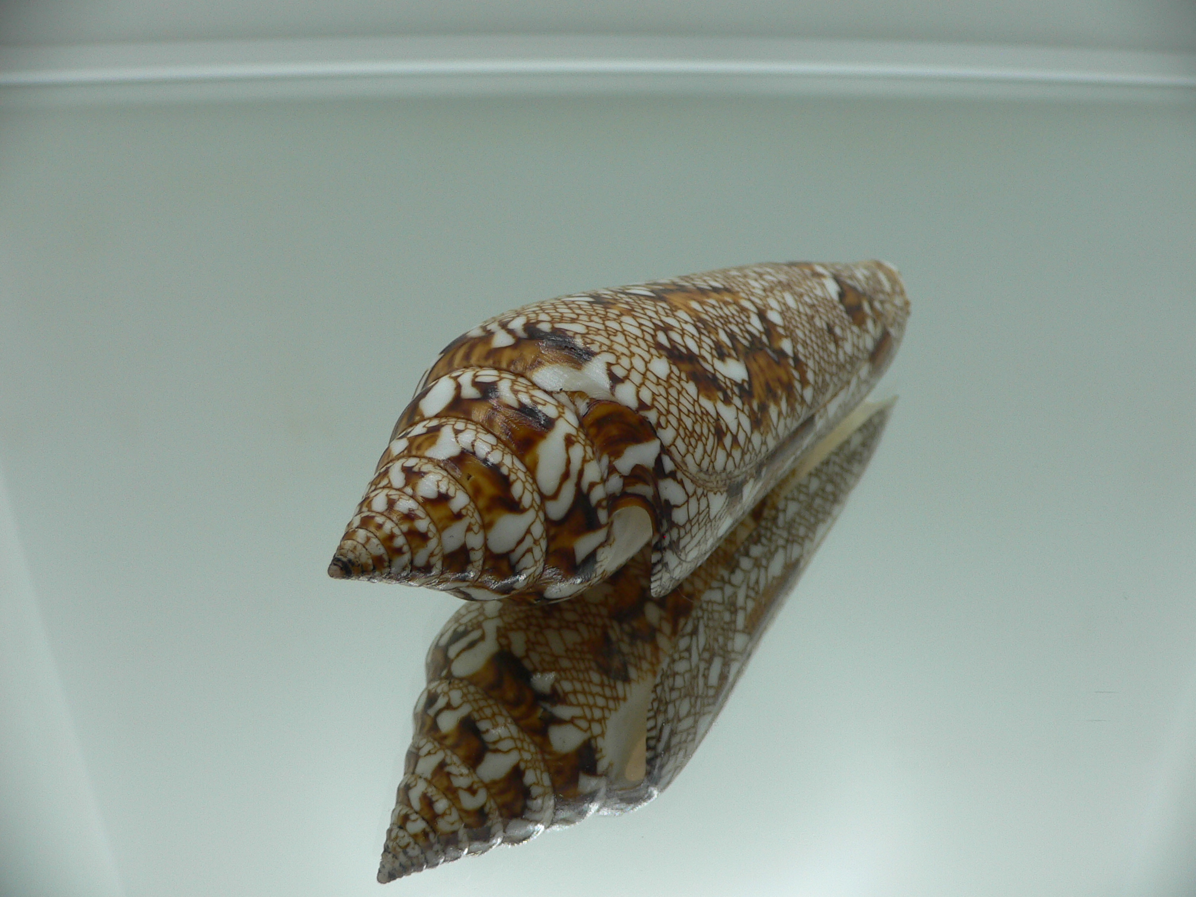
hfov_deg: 52.6
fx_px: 1209
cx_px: 598
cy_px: 448
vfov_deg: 40.7
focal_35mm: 35
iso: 80
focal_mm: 4.6
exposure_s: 1/80
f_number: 2.8
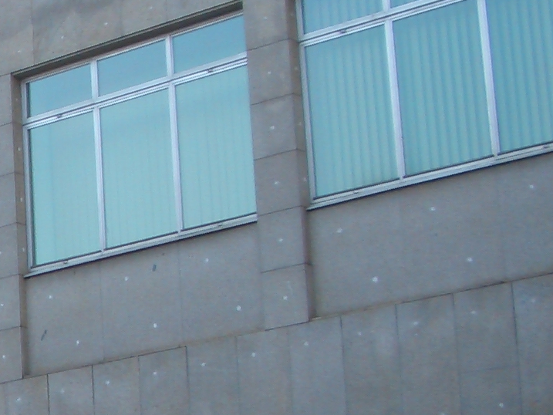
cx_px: -263
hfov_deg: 14.7
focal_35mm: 125
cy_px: 374
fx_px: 1997
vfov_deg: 11.8
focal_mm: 5.8
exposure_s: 1/125
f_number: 2.6
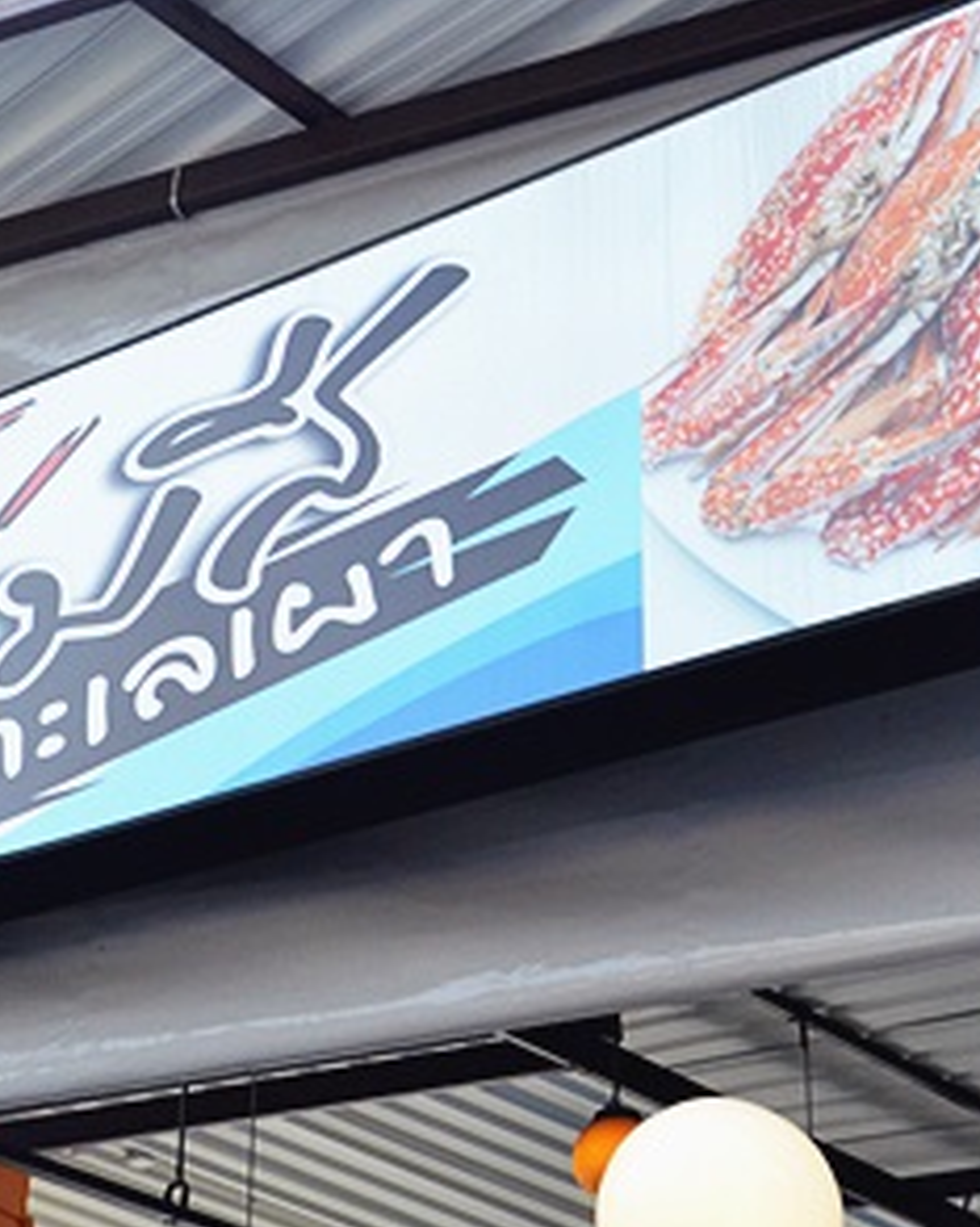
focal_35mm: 69
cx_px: 222
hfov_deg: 21.9
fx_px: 2504
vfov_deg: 27.5
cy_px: 676
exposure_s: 1/2000
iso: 2500
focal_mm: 24
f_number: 6.3
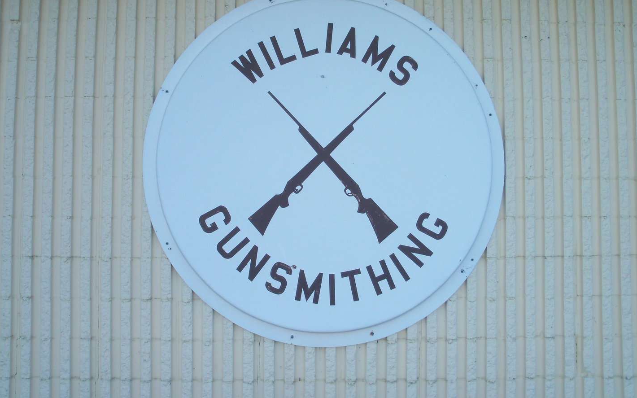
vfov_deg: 29.8
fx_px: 746
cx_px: 315
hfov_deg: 46.2
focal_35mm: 43
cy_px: 170
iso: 64
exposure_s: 1/250
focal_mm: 7.2
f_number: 3.1
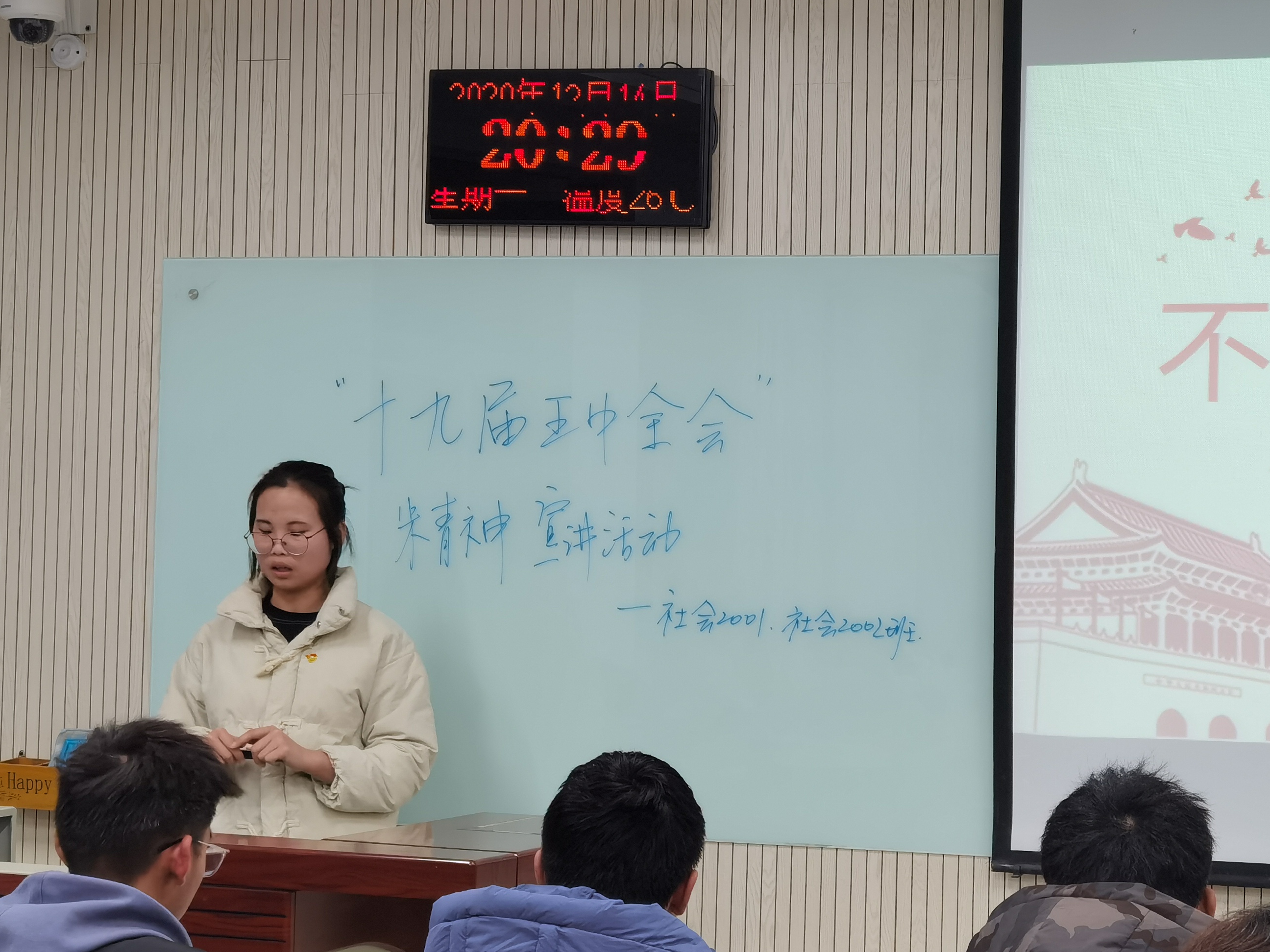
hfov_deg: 24.5
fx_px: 2898
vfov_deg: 18.7
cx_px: 896
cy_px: 450
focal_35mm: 79
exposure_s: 1/100
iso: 125
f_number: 1.9
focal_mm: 6.71
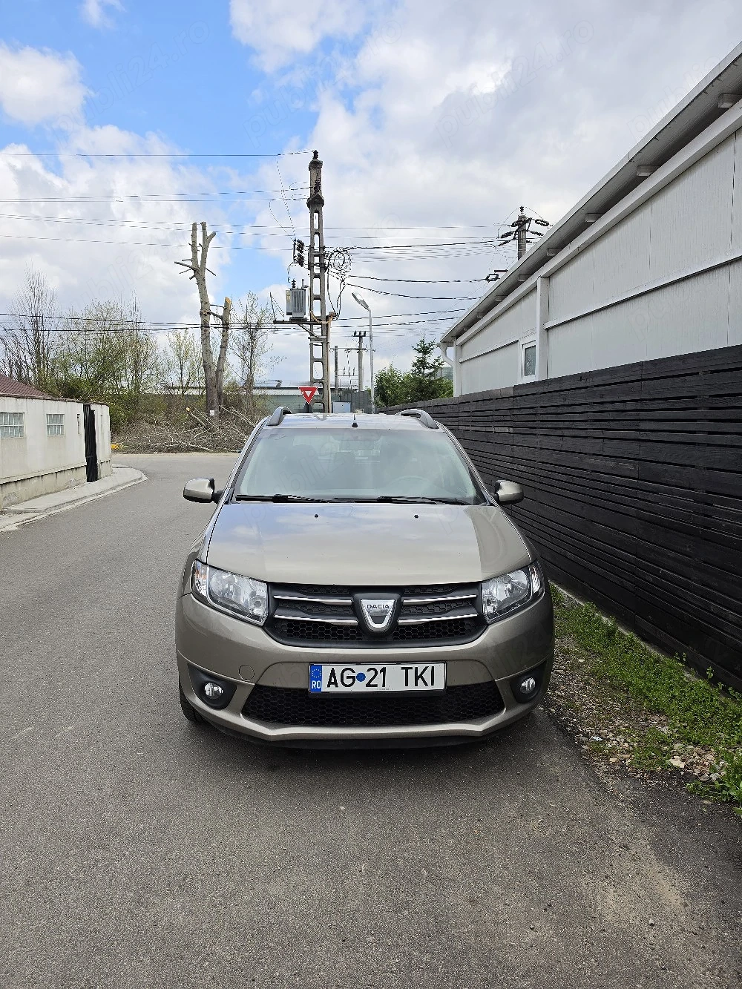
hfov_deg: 58.9
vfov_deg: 73.9
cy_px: 494
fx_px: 657
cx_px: 371
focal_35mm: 23
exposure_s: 1/5000
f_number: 1.4
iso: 64
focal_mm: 6.5
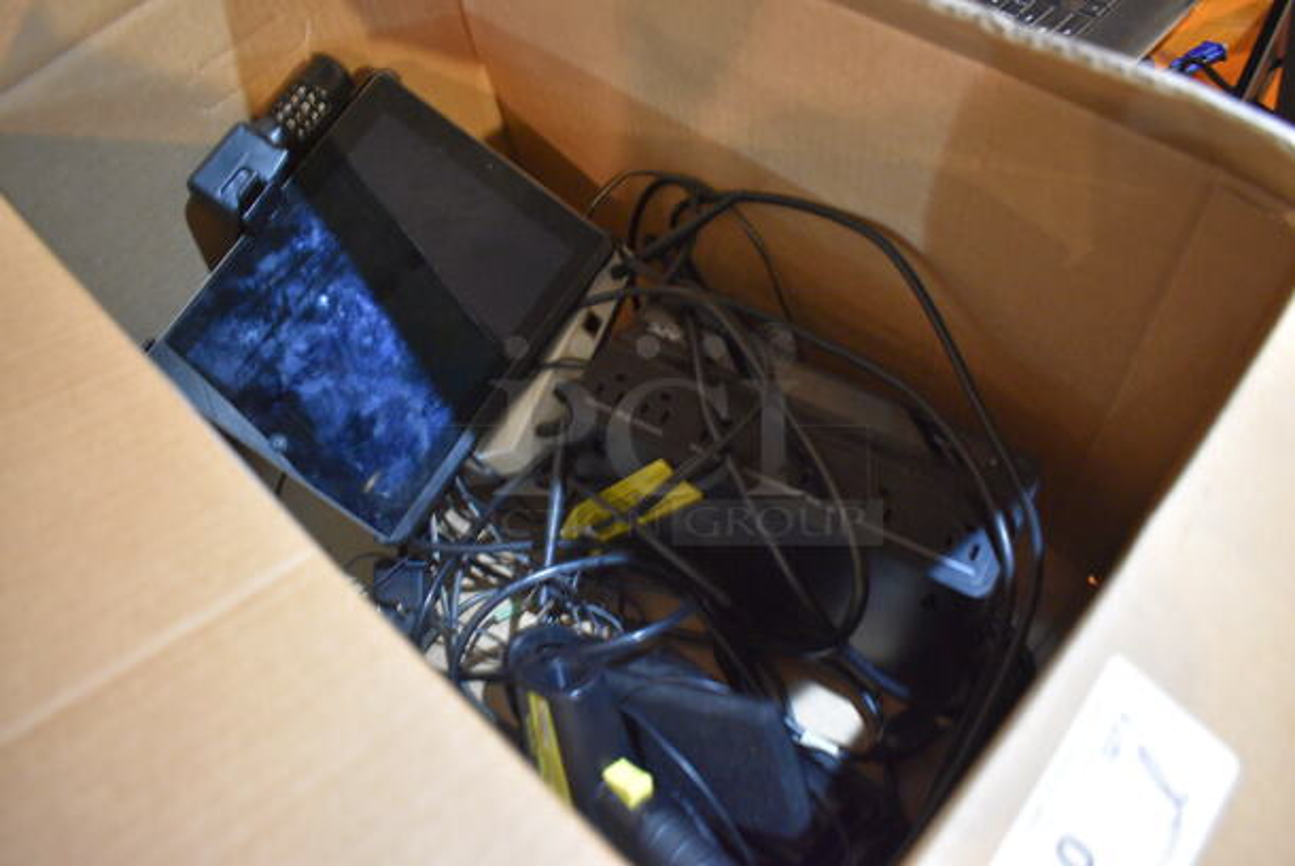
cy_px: 433
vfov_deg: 48.0
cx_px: 648
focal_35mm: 27
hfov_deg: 67.3
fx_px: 972
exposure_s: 1/13
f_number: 3.5
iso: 3200
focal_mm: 18
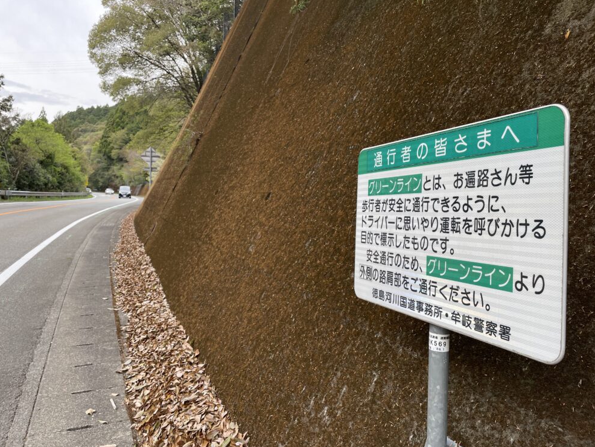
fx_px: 464
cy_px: 228
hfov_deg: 65.3
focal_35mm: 27
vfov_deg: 51.4
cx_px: 288
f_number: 1.6
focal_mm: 4.2
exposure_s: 1/416
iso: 32
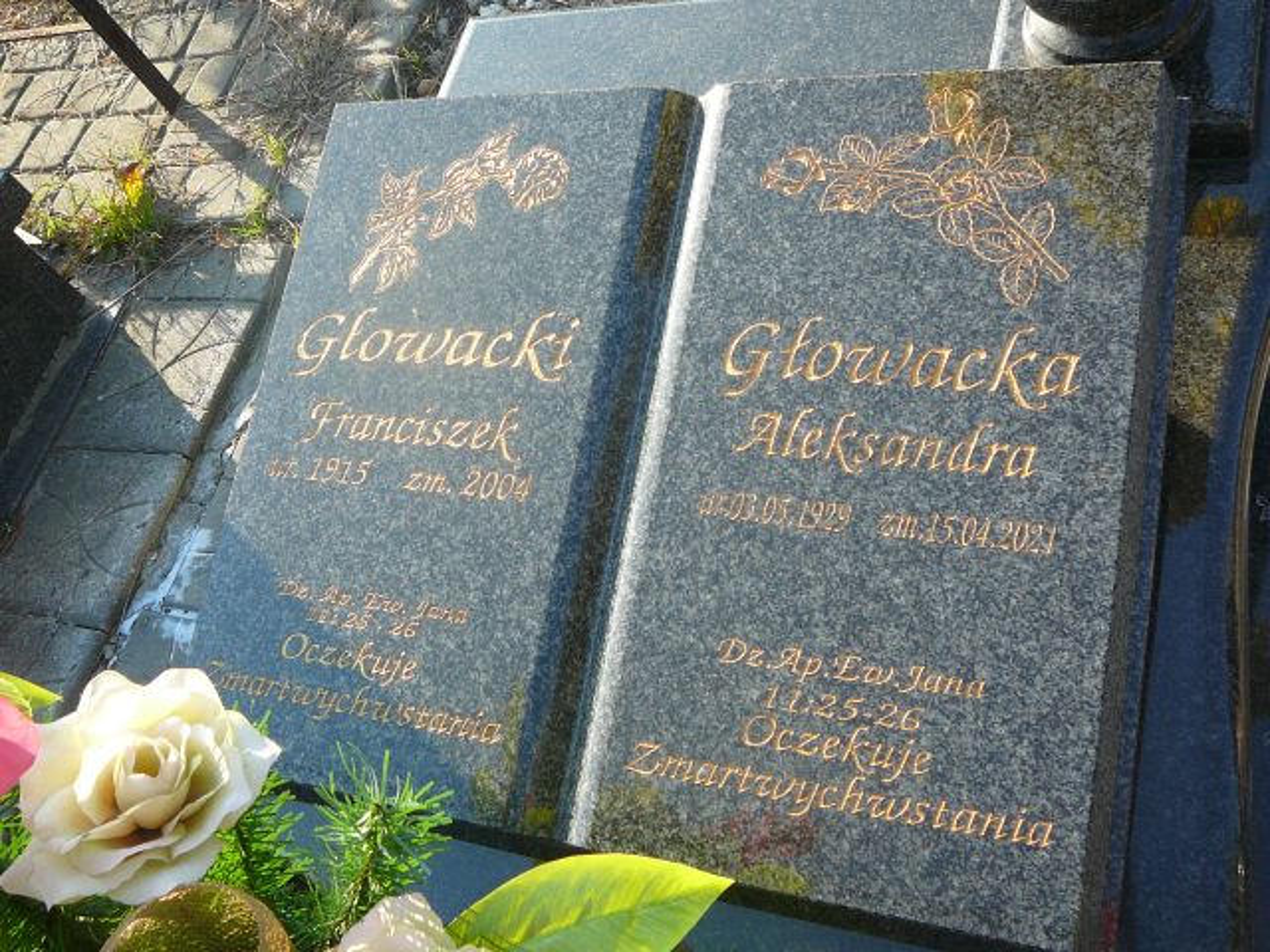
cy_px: 476
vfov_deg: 40.7
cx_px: 635
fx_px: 1284
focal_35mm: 35
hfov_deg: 52.6
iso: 80
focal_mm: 5.2
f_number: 2.8
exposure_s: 1/200
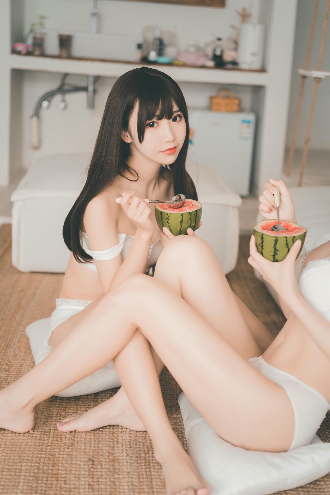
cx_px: 165
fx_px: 756
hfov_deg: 24.6
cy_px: 248
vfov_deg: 36.2
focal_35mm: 55
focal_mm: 55
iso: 100
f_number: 2.5
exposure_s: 1/60
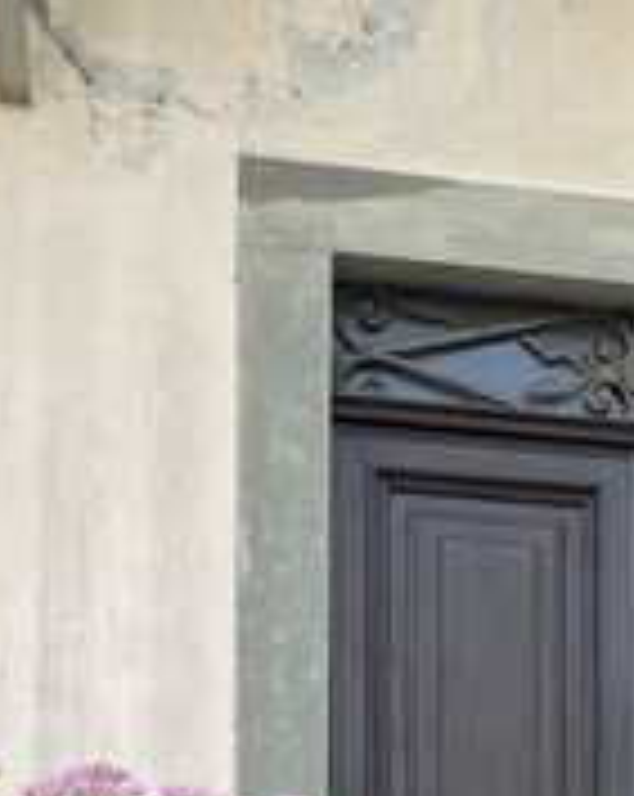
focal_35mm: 92
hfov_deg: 15.9
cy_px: 1075
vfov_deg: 19.1
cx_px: 805
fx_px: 2163
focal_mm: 4.2
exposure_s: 1/243
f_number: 1.6
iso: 32
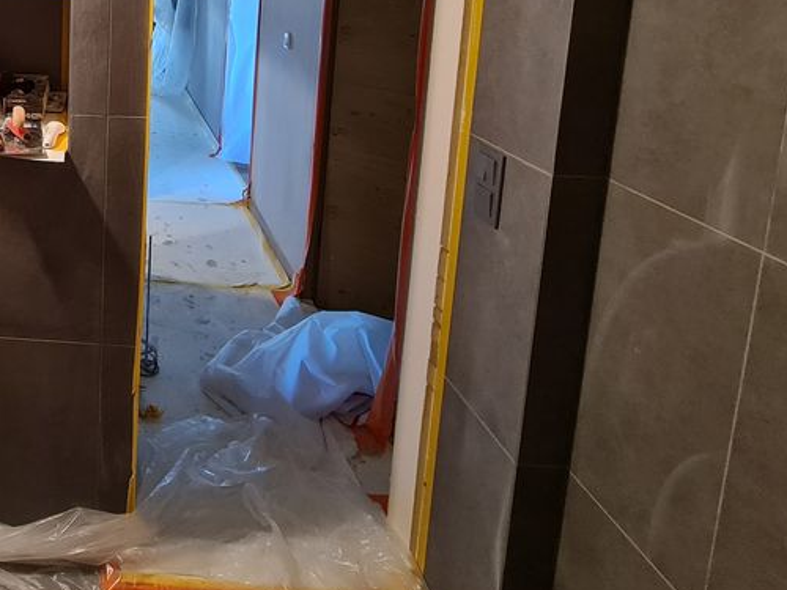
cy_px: 19
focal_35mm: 26
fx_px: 591
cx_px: 30
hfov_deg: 54.9
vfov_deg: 45.9
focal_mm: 2.2
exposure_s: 1/50
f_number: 2.2
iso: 250
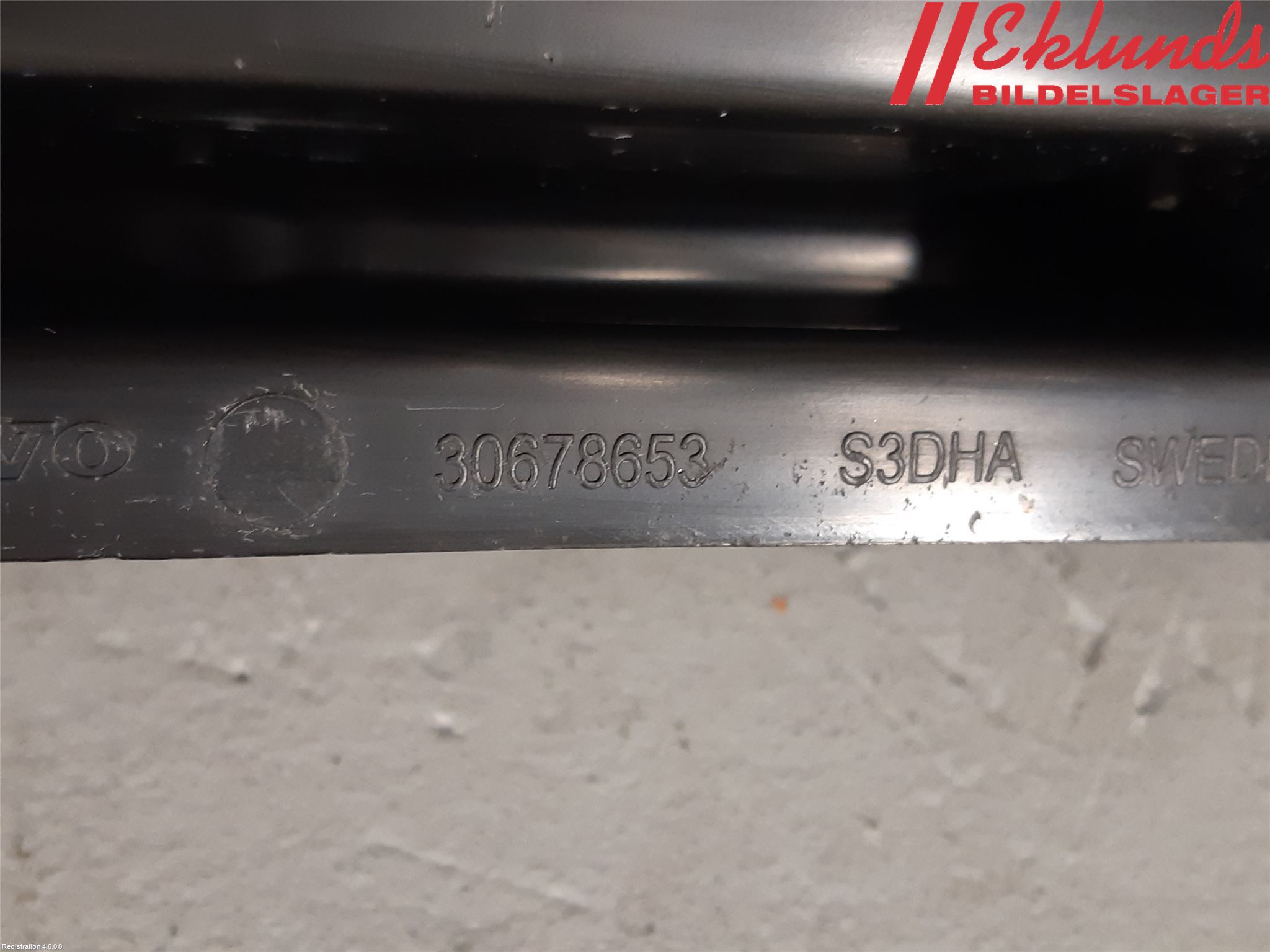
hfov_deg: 67.3
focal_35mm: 26
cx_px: 635
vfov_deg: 53.1
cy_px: 476
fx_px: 954
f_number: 1.7
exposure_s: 1/50
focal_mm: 3.93
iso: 200
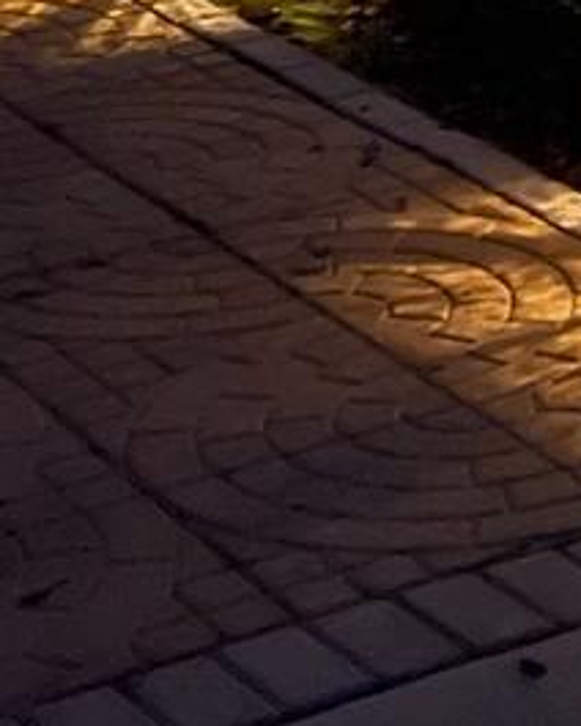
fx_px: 3160
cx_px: 1009
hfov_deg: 10.0
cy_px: -885
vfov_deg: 11.4
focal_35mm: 147
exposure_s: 1/15
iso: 2000
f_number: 1.6
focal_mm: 5.1
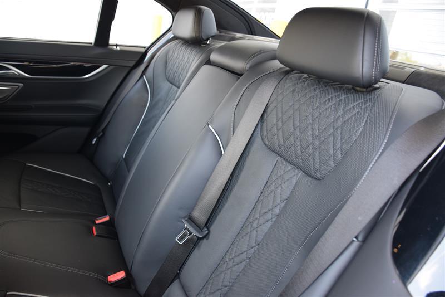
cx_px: 222
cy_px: 148
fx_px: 334
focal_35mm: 27
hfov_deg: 67.4
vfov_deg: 47.9
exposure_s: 1/60
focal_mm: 18
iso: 1000
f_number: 3.5
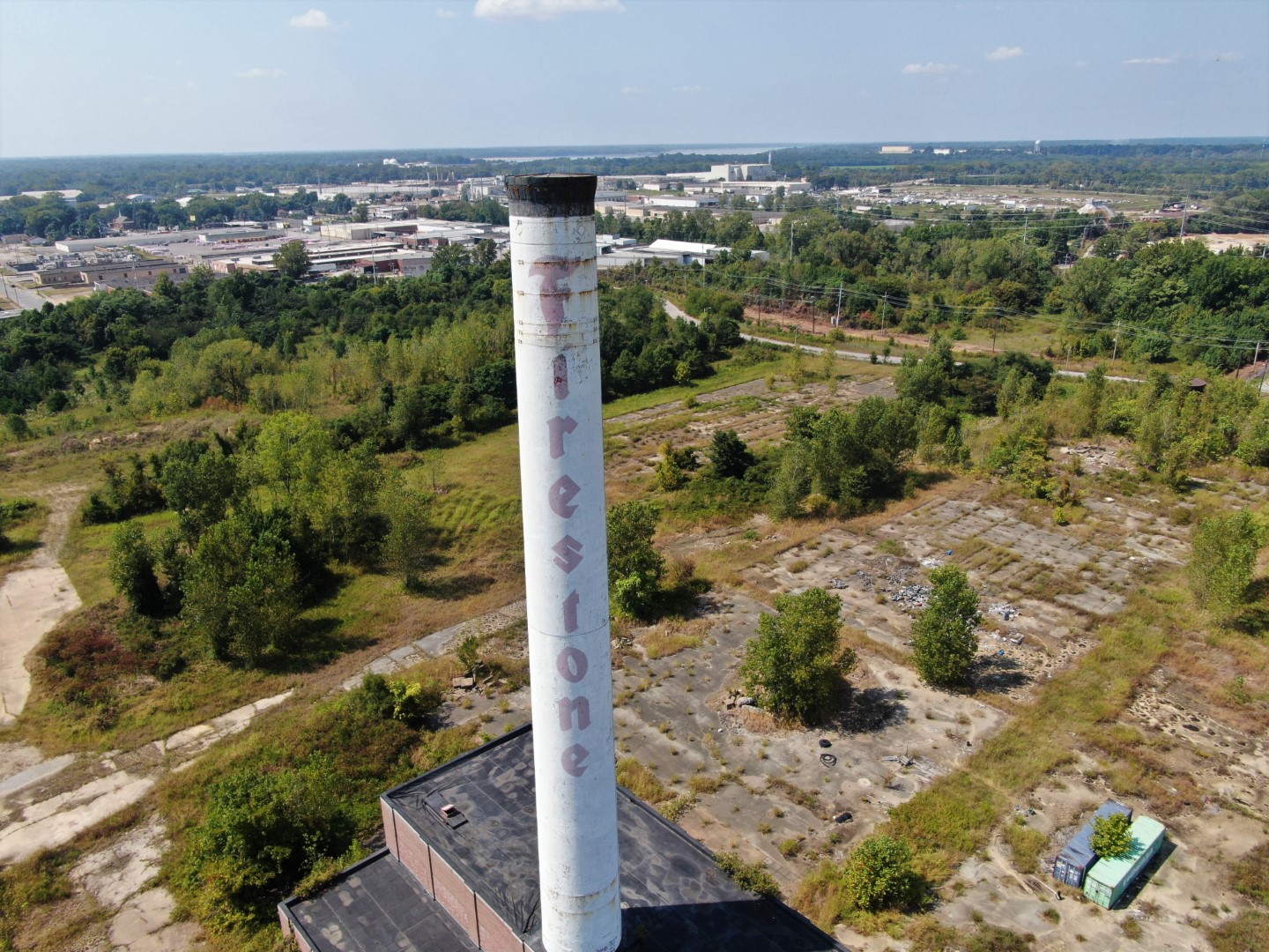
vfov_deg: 54.9
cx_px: 634
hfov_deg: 69.4
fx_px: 916
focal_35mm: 25
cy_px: 476
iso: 100
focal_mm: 4.48
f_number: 2.8
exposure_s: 1/1000
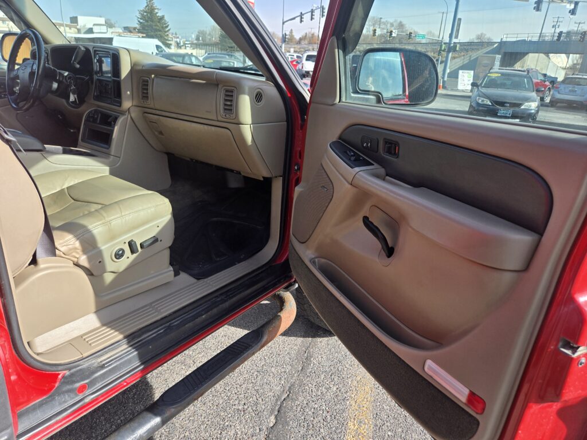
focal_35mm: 23
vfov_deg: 58.9
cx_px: 294
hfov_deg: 73.9
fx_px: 390
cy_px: 220
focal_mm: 5.4
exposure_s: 1/1920
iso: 80
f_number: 1.8
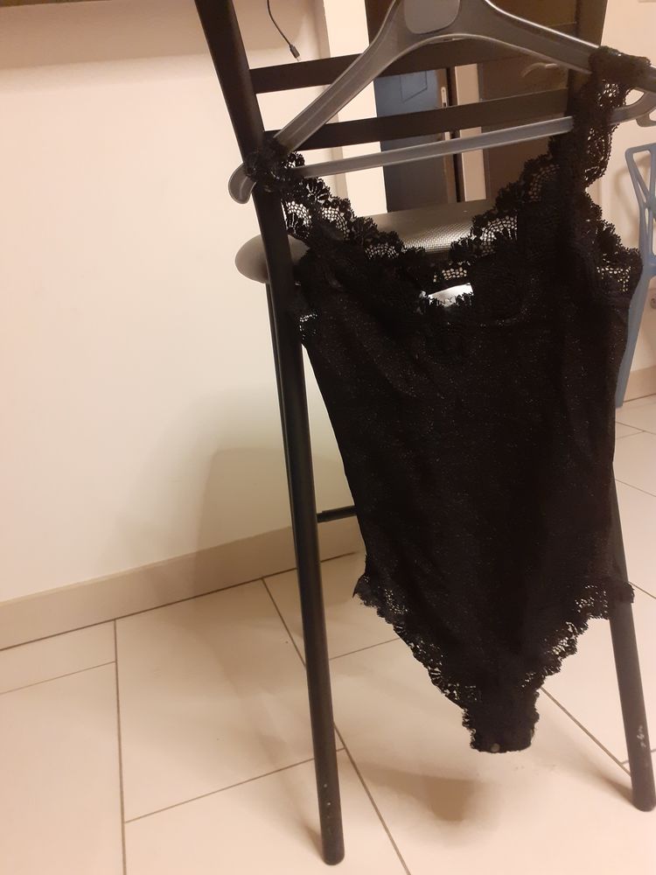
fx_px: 682
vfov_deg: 65.3
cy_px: 438
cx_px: 328
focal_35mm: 27
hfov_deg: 51.4
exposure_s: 1/25
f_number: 1.9
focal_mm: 3.6
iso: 250
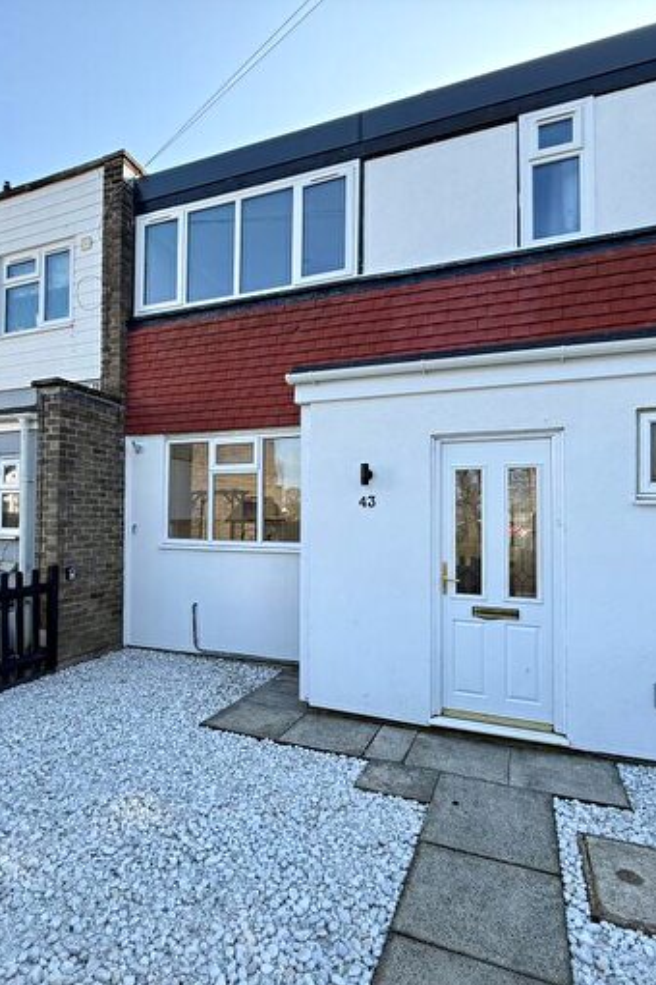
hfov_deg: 61.8
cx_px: 293
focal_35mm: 20
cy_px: 503
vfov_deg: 84.0
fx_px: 547
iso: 50
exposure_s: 1/324
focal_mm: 2.22
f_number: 2.2
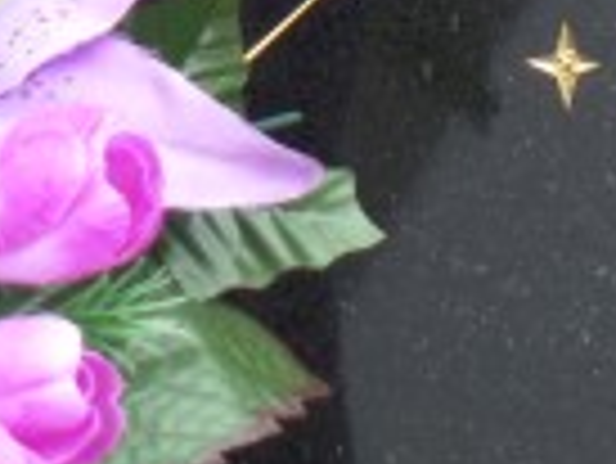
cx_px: 1407
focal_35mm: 531
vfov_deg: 2.8
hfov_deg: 3.7
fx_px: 9458
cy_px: -527
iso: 100
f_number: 4
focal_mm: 20.3
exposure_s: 1/125
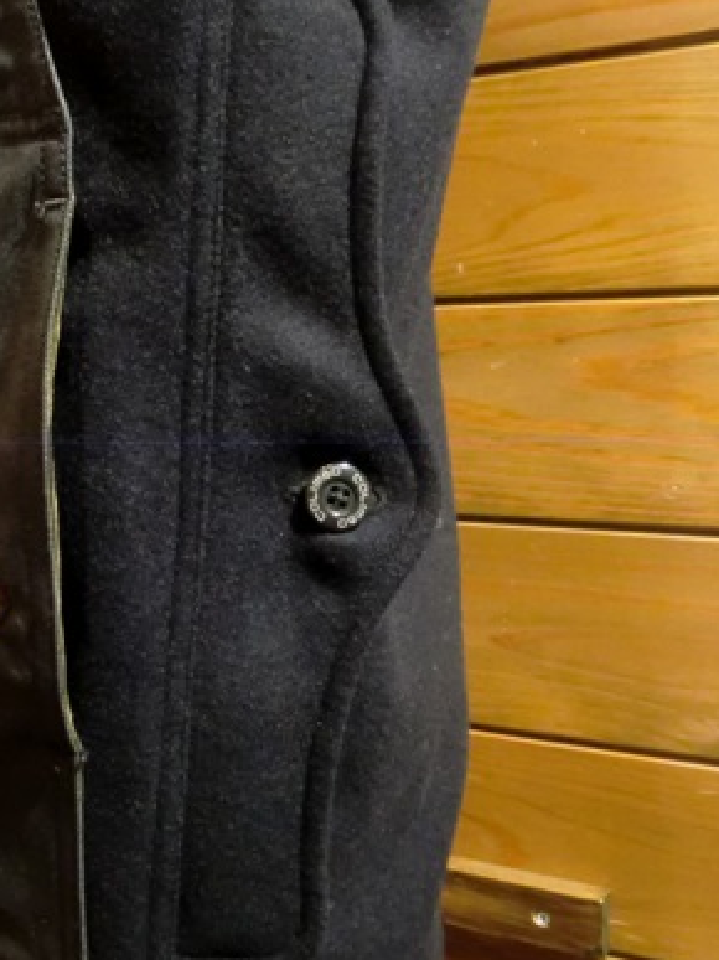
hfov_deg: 32.6
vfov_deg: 43.8
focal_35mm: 43
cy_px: 531
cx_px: 134
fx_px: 1192
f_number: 2.6
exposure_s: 1/30
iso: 800
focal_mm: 4.65
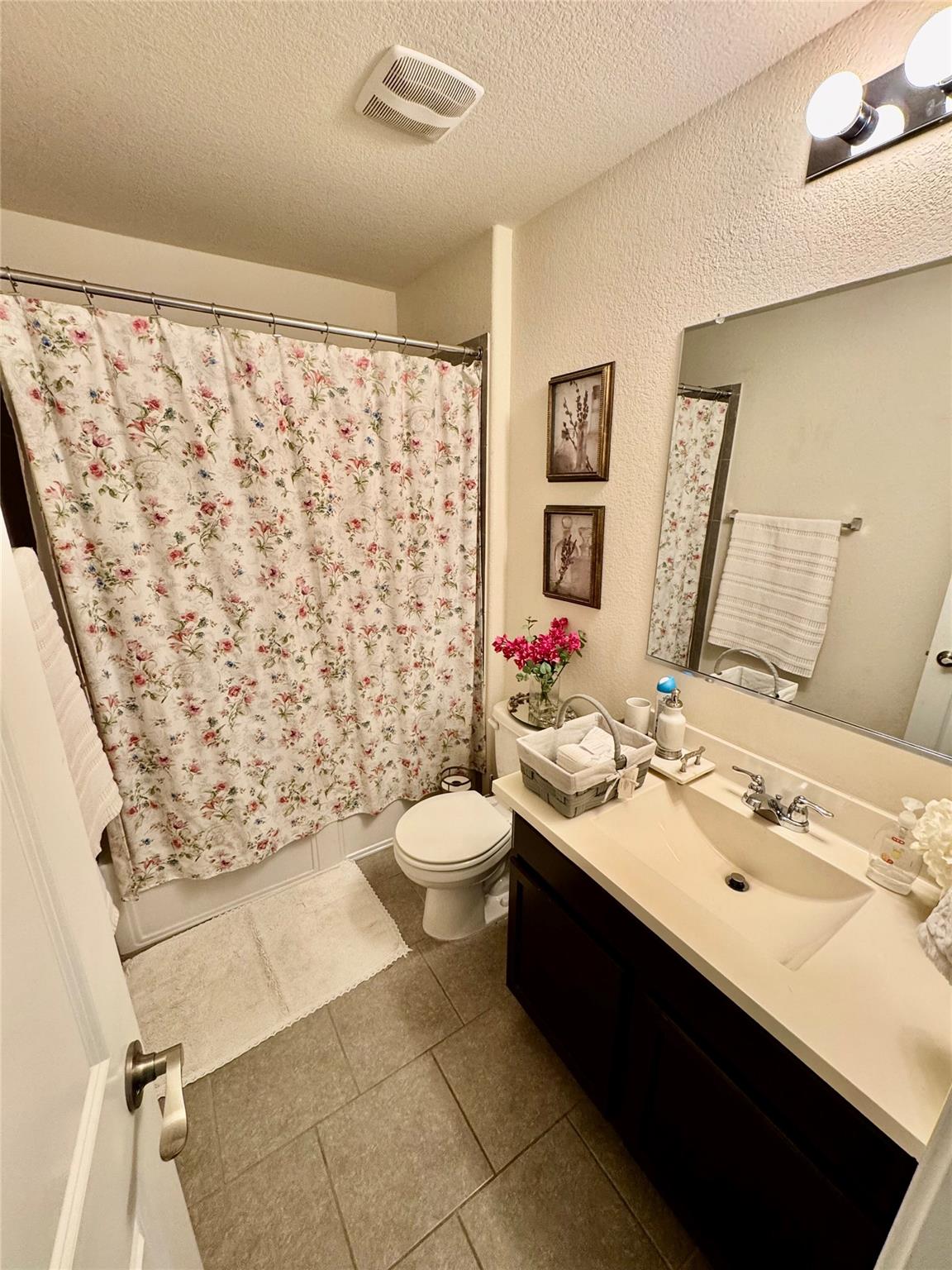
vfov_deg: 102.1
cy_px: 635
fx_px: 513
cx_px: 476
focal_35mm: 14
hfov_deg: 85.7
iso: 200
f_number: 2.2
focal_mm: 2.22
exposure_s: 1/60
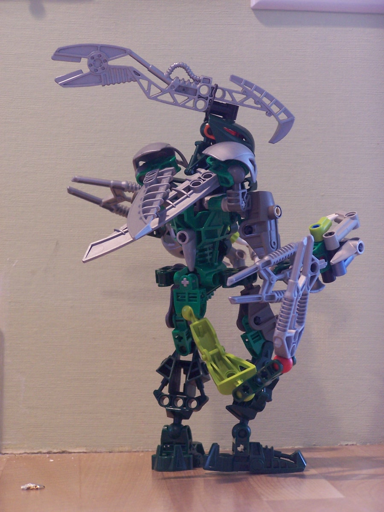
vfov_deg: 14.2
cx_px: 192
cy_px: 256
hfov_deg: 10.7
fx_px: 2056
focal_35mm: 139
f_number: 3.2
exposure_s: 1/15
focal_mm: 23.1
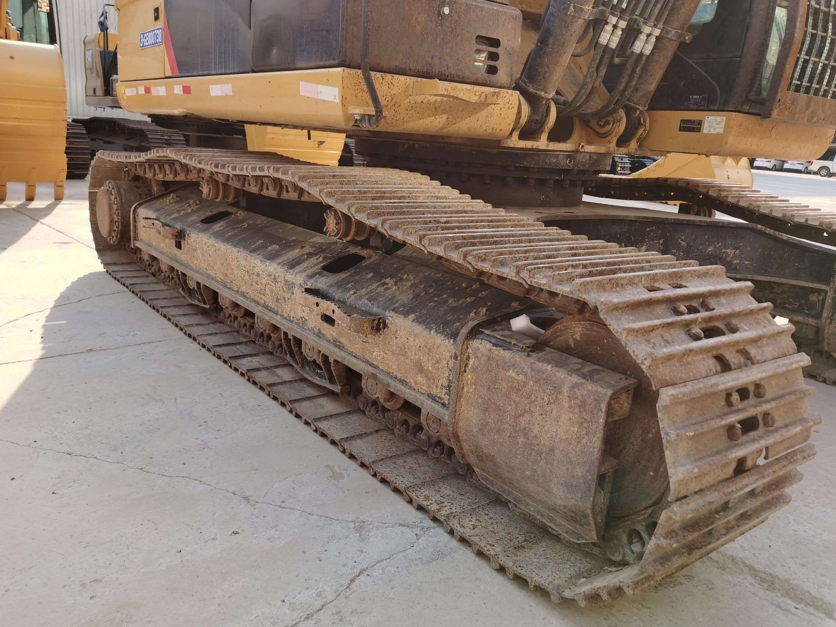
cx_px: 409
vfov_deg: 49.7
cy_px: 317
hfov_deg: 63.4
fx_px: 676
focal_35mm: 28
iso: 50
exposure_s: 1/2000
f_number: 1.6
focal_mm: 5.56
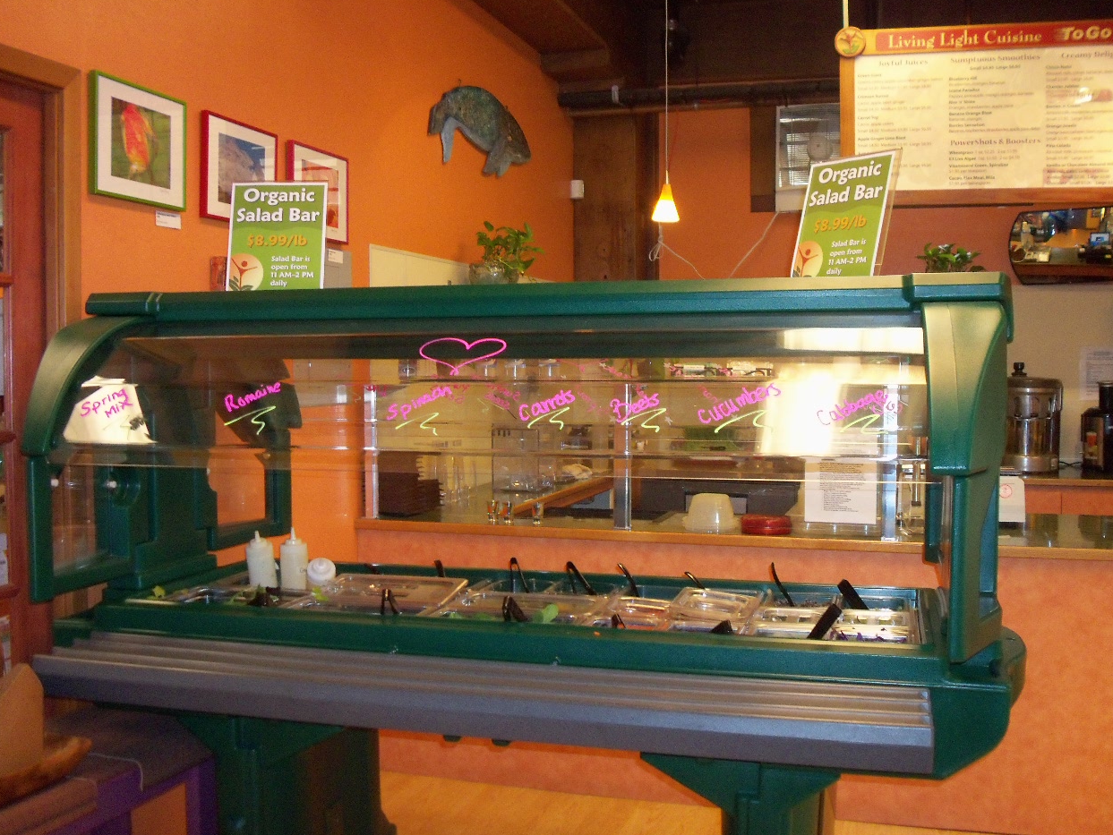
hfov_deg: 52.6
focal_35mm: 35
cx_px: 570
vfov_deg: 40.7
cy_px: 418
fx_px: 1126
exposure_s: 1/30
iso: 250
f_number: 2.9
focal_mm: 5.7
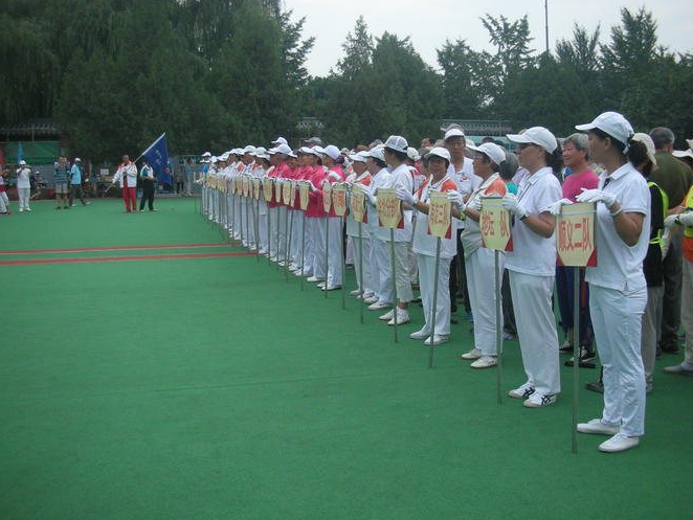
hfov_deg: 50.1
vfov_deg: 38.7
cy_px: 255
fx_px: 741
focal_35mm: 37
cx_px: 335
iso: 97
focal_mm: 5.8
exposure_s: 1/124
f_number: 7.9
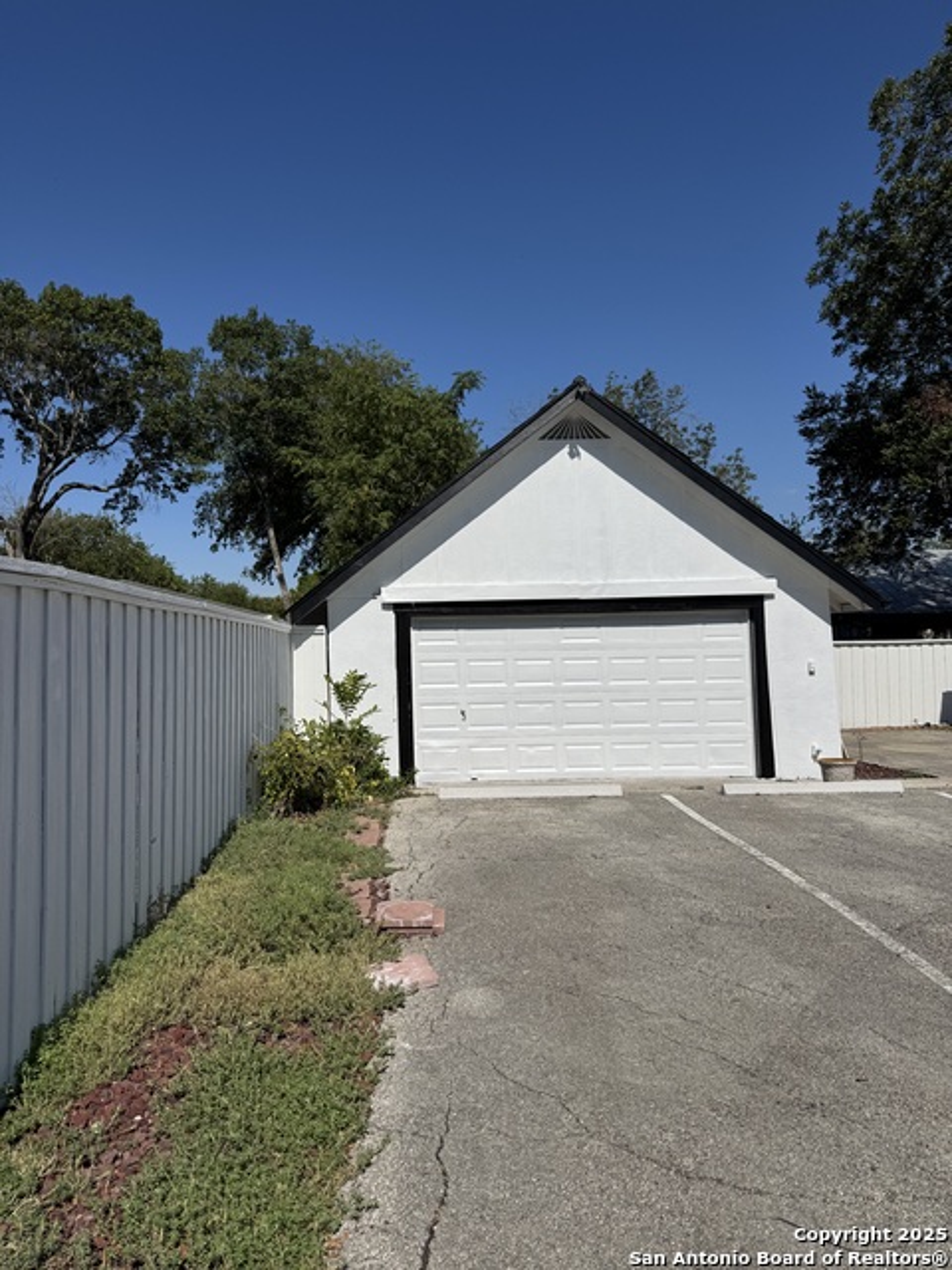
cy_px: 635
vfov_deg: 71.6
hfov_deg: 56.8
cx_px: 476
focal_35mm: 24
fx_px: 880
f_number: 1.78
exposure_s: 1/12346
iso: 80
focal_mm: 6.76
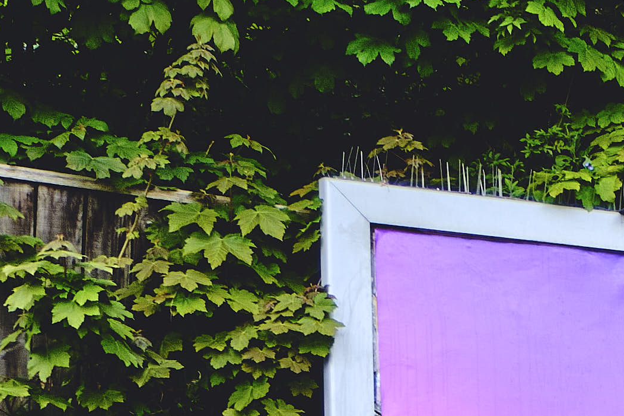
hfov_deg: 9.5
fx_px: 3362
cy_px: 1009
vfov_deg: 6.7
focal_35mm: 194
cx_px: 1444
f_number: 2.8
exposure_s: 1/1000
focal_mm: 22.7
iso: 320
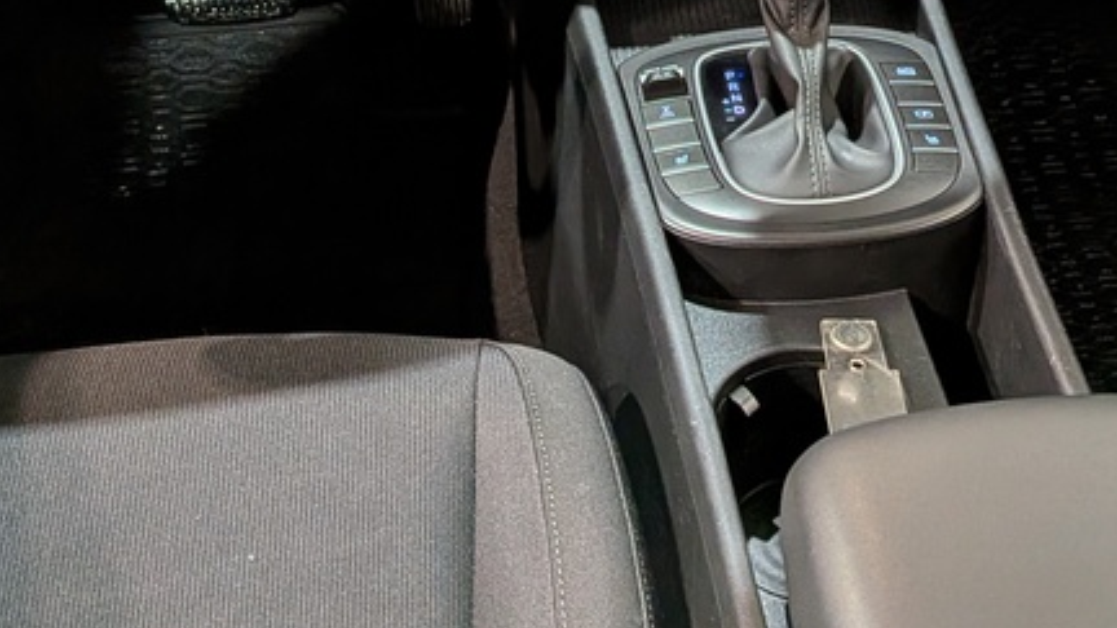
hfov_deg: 33.6
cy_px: -44
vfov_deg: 18.7
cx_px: 724
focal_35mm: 62
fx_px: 1836
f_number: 1.7
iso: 35
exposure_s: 1/120
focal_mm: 4.53
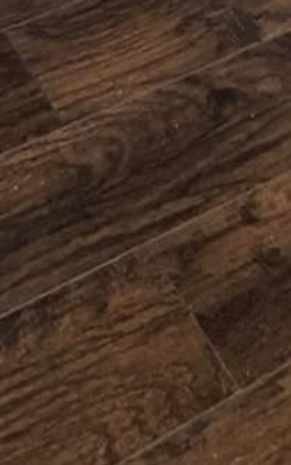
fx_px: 1331
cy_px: -599
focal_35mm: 105
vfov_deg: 14.4
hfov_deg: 12.5
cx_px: 178
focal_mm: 2.22
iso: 320
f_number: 2.2
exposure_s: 1/90
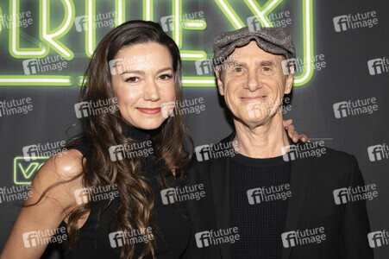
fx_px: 615
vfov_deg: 23.7
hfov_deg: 35.1
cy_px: 130
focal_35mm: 57
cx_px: 194
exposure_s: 1/200
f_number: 5.6
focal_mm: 57
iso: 800
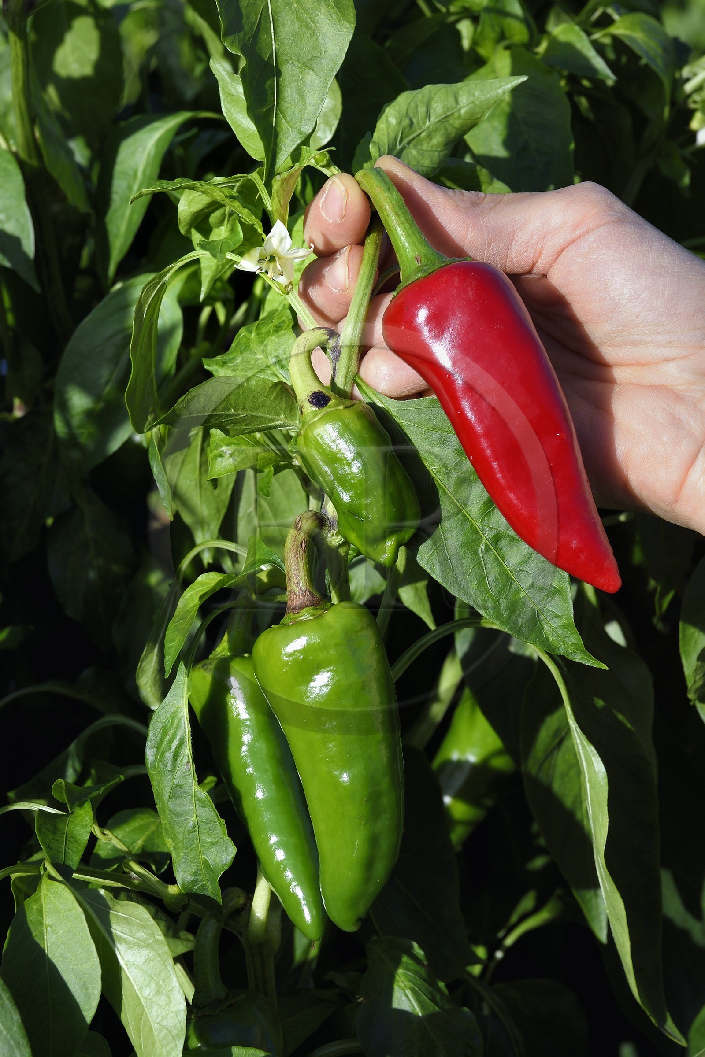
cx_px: 352
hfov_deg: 19.5
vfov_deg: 28.8
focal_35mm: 70
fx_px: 2056
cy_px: 528
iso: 200
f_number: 13
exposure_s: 1/200
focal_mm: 70
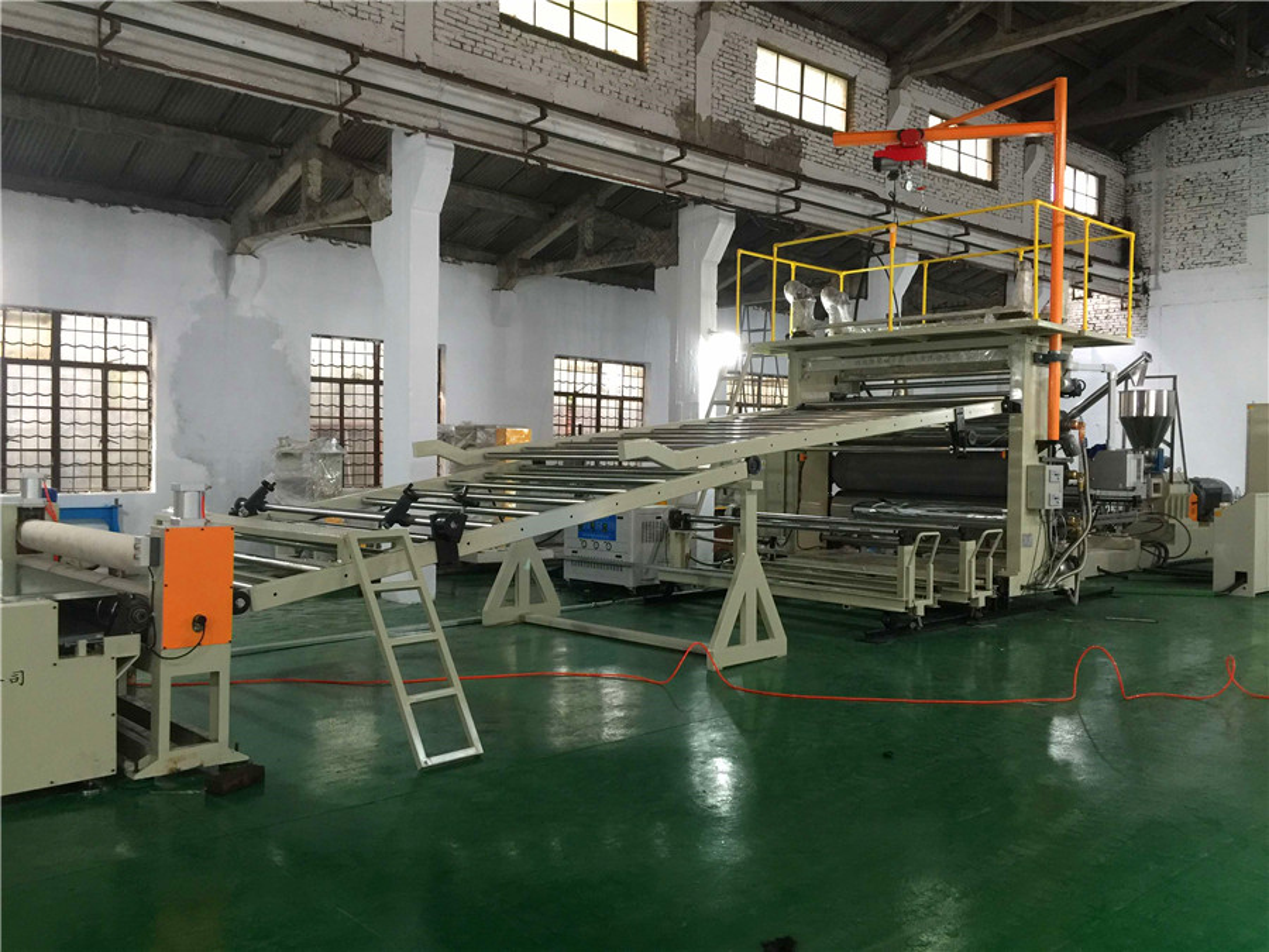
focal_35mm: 29
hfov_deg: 61.7
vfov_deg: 48.2
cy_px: 476
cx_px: 634
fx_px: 1063
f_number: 2.2
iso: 125
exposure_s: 1/10
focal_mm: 4.15
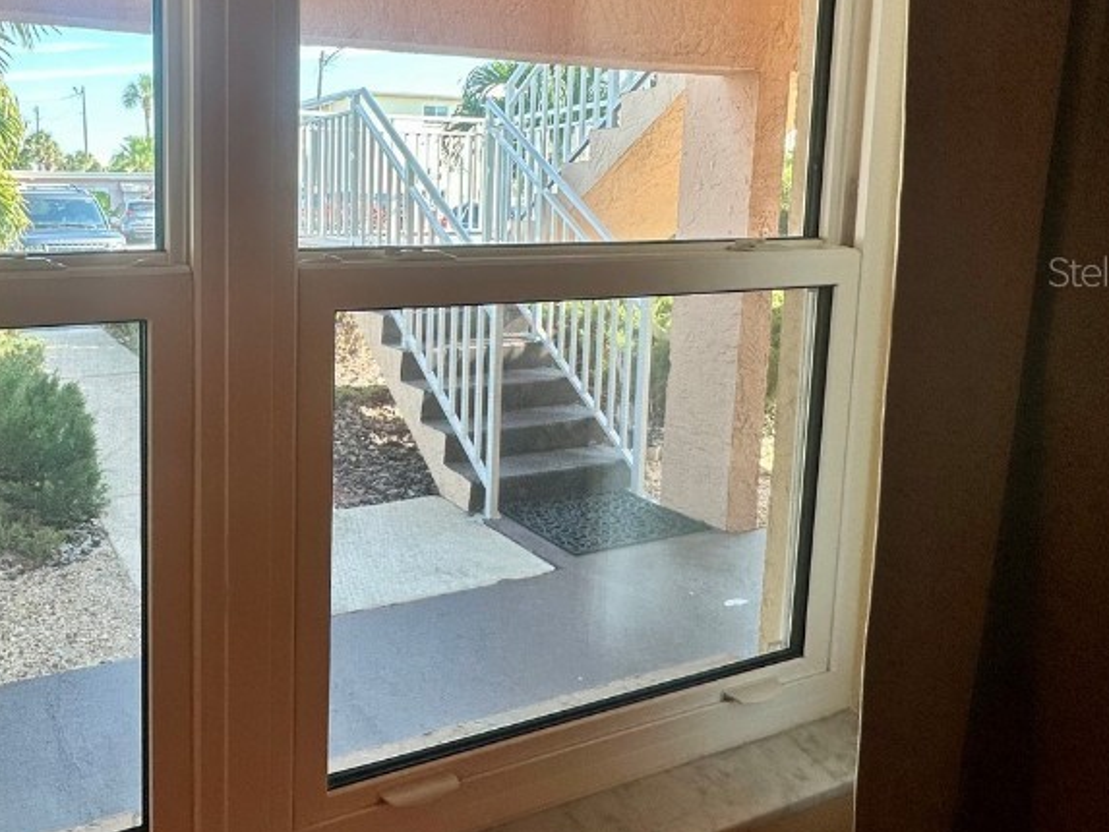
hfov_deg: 64.0
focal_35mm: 25
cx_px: 240
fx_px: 801
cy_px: 271
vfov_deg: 53.7
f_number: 2.2
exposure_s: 1/120
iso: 40
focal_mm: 2.22
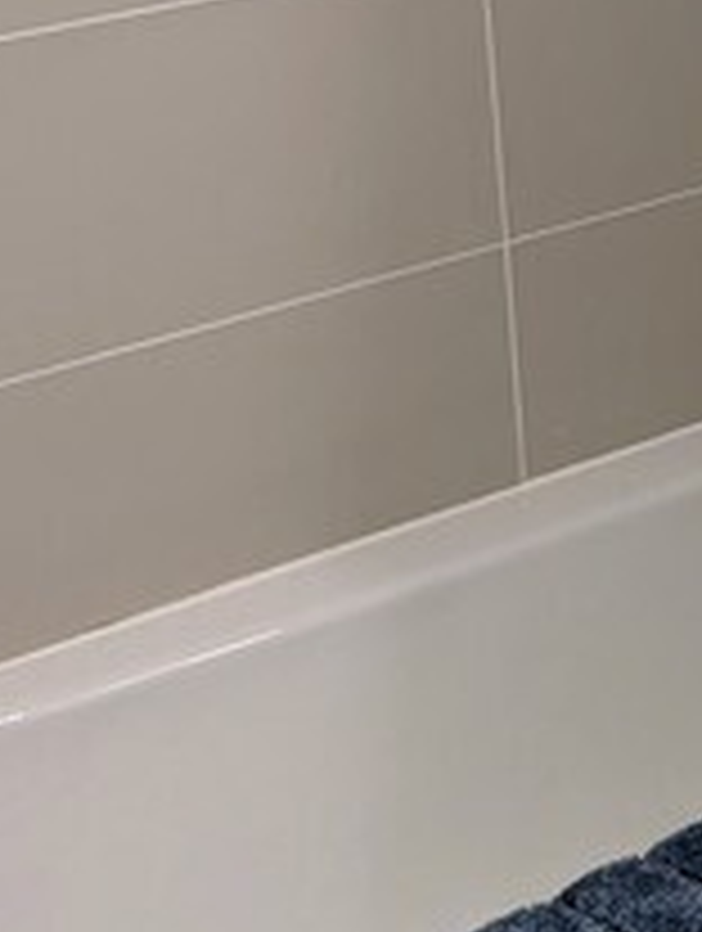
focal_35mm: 100
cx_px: 1044
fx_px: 2696
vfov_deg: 19.2
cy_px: 81
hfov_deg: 13.9
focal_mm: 4.38
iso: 91
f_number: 1.73
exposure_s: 1/24
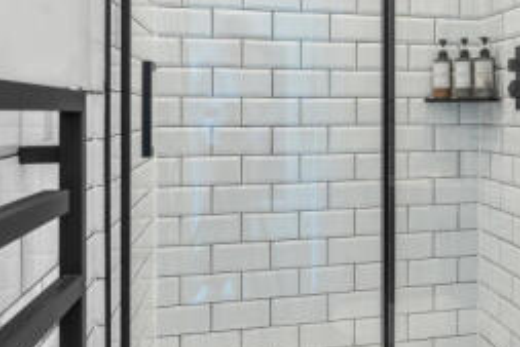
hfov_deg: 42.2
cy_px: 134
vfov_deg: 30.5
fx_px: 636
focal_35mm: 44
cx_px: 426
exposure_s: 1/1.25
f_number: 8
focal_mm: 17
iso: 200
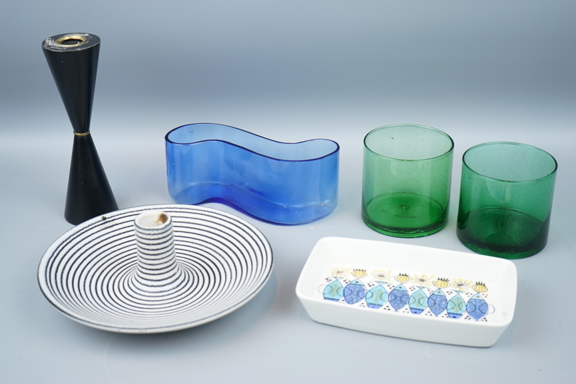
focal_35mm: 52
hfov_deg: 38.2
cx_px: 286
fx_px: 832
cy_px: 194
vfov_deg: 26.0
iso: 160
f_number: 4.5
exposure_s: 1/60
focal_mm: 50
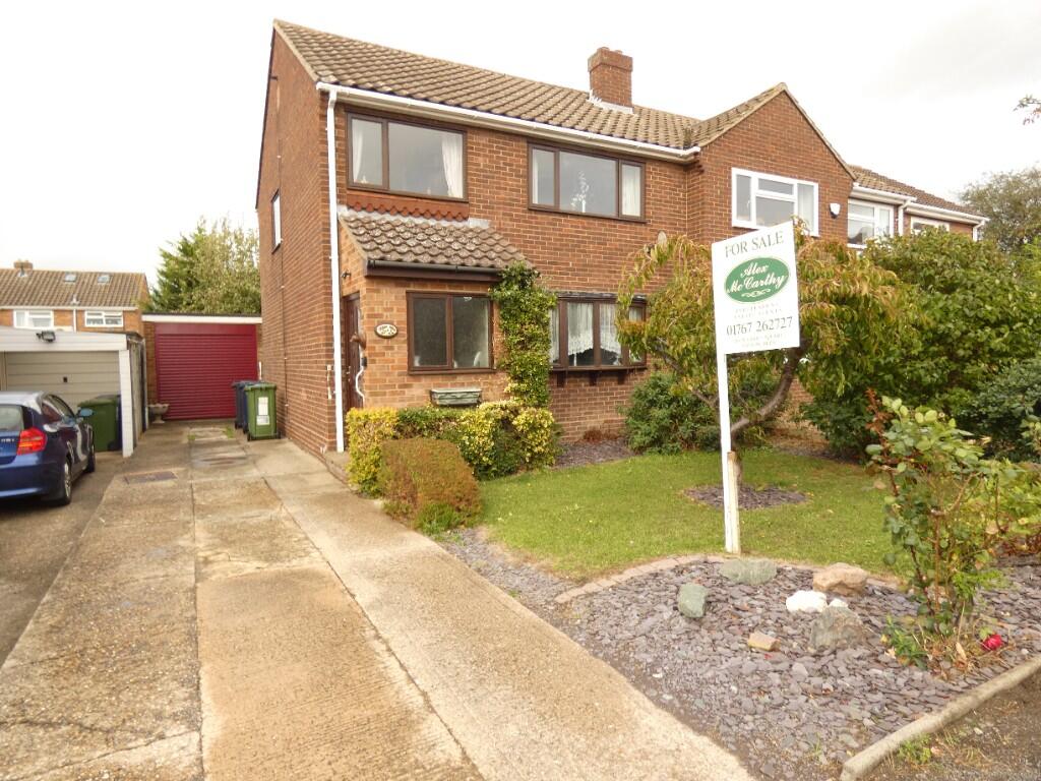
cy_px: 390
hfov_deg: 81.7
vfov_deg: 66.0
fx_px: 601
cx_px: 520
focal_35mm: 20
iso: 80
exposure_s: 1/100
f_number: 2.8
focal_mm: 3.6
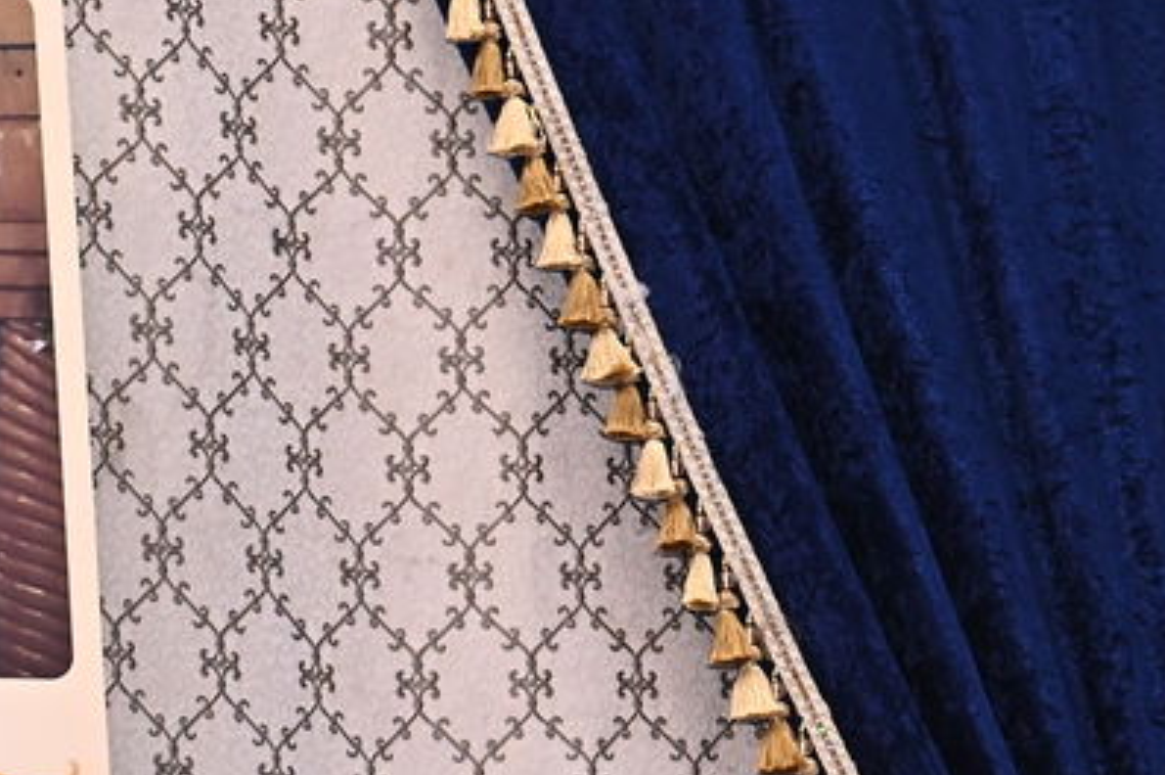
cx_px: 616
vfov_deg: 5.5
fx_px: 7986
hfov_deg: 8.3
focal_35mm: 247
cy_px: 1051
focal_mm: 70
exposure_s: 1/200
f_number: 4.5
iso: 1250
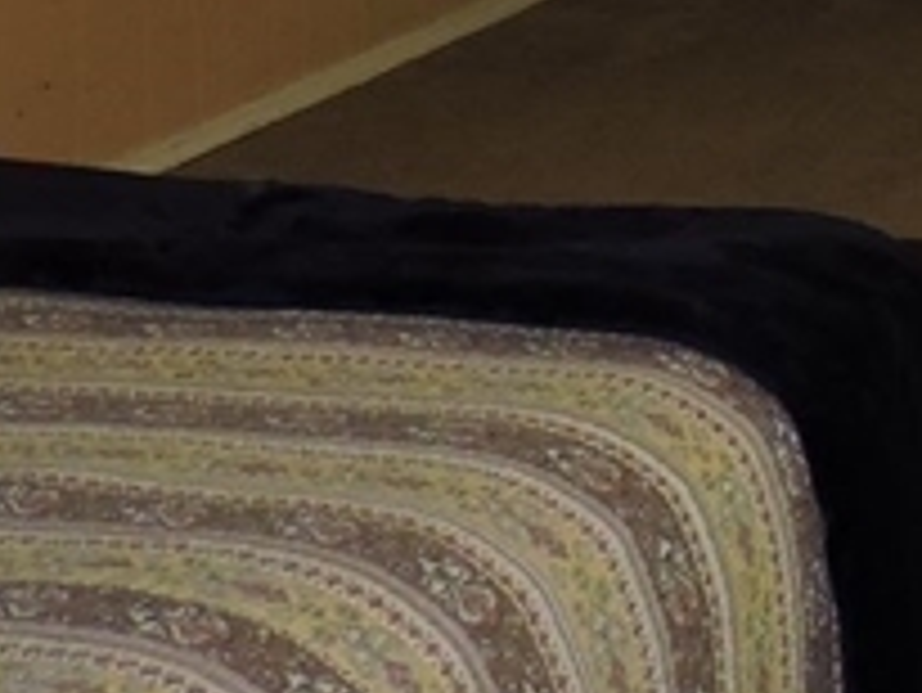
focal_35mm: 120
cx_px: 1453
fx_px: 3198
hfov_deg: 15.0
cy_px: -572
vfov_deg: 11.4
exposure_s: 1/30
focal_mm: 4.3
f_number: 3
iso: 200
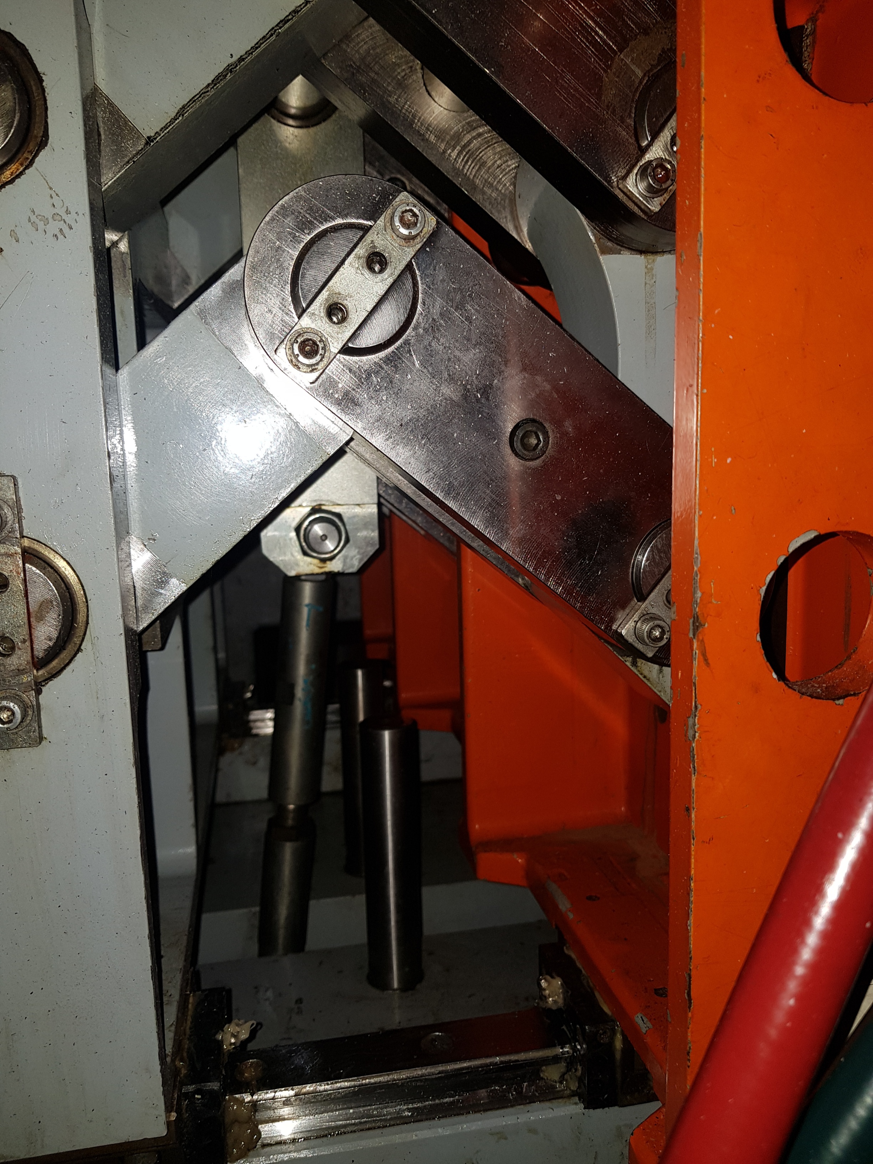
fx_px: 874
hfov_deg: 53.1
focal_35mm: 26
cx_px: 436
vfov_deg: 67.3
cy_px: 582
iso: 40
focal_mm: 4.3
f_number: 1.7
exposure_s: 1/85
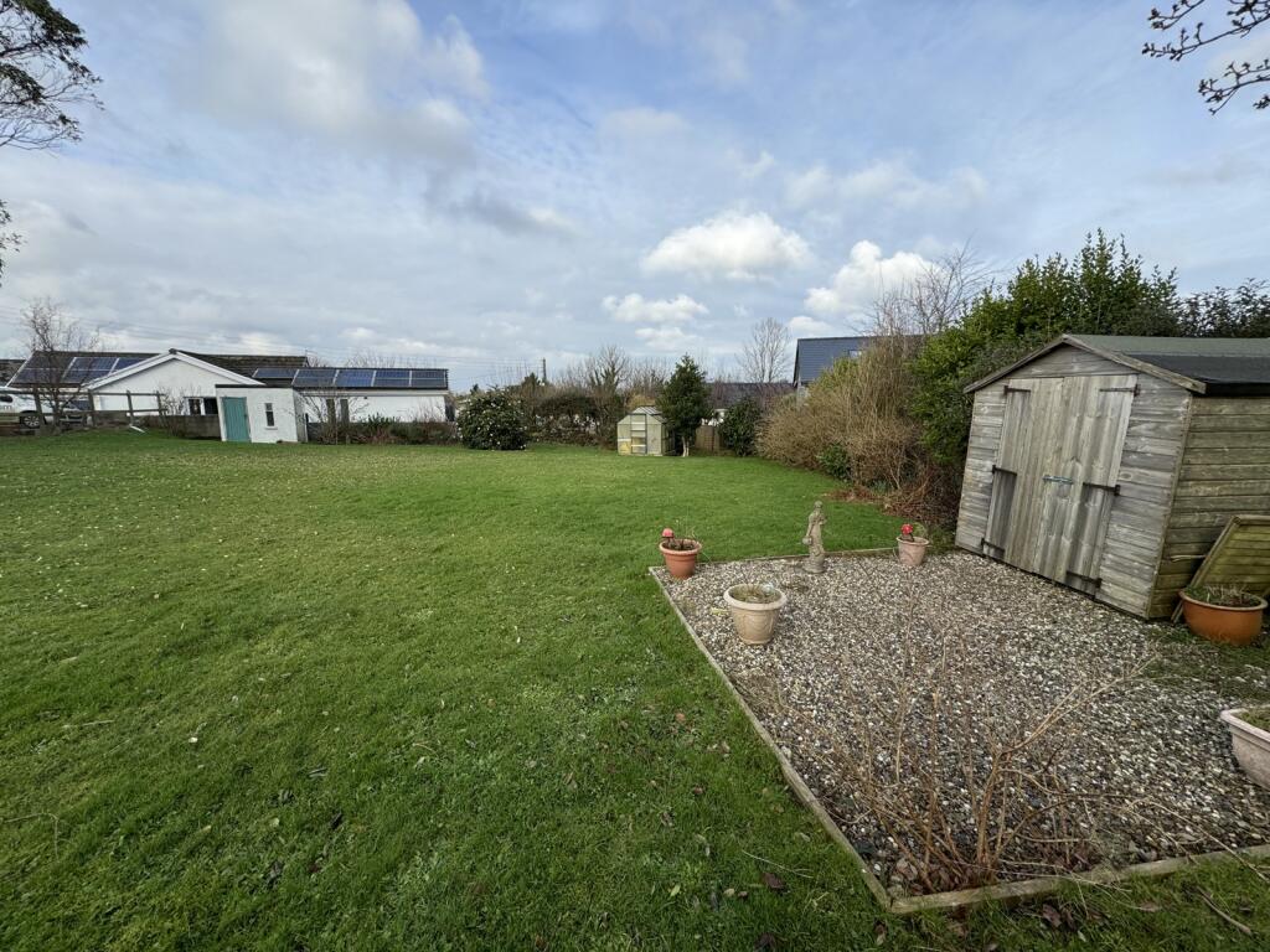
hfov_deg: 102.1
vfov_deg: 85.7
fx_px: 514
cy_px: 476
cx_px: 635
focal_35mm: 14
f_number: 2.2
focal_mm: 2.22
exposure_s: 1/749
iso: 40
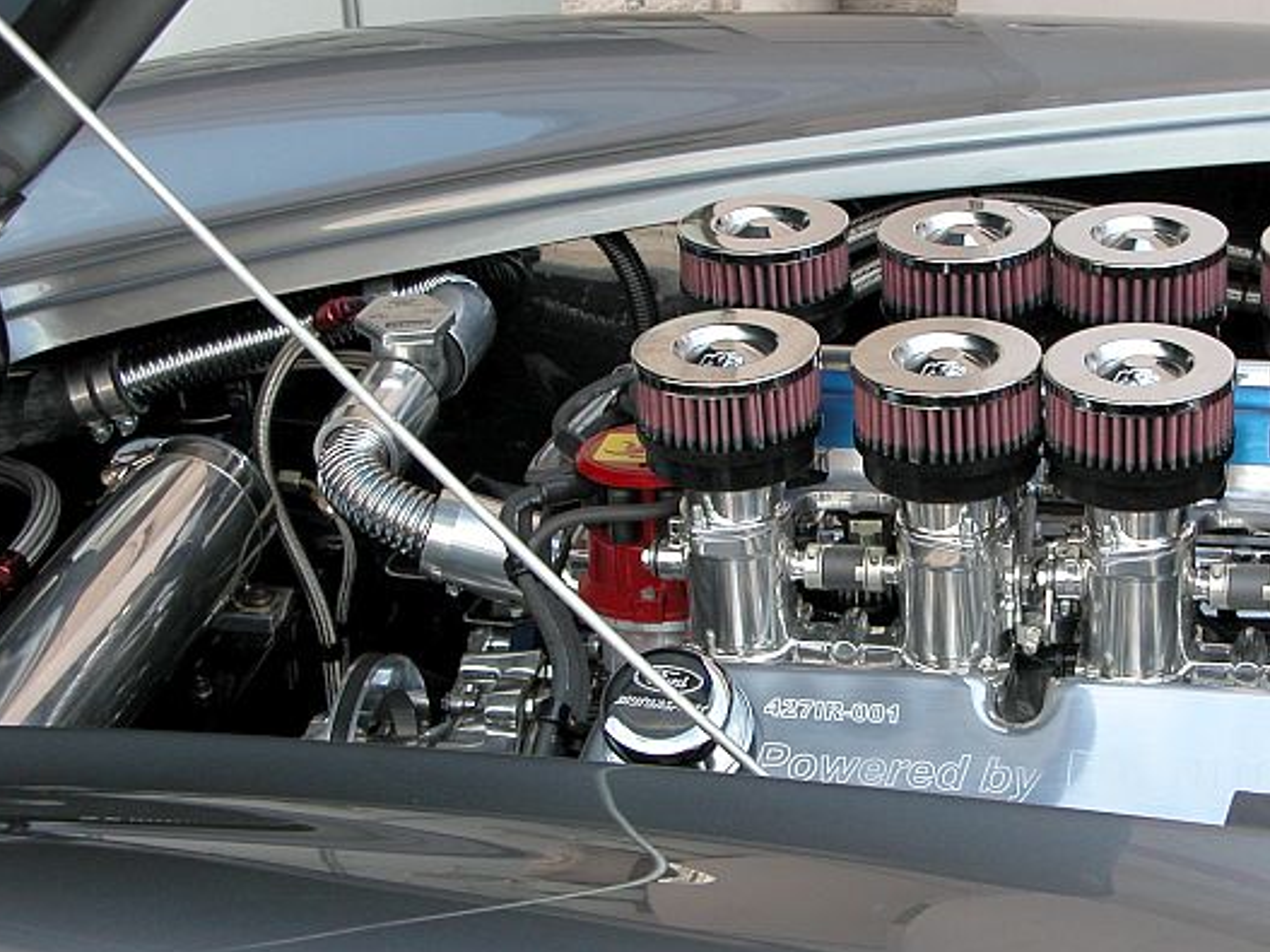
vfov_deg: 18.0
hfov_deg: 23.7
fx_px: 3008
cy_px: 487
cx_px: 848
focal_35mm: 82
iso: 100
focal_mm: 13.7
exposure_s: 1/120
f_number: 3.5
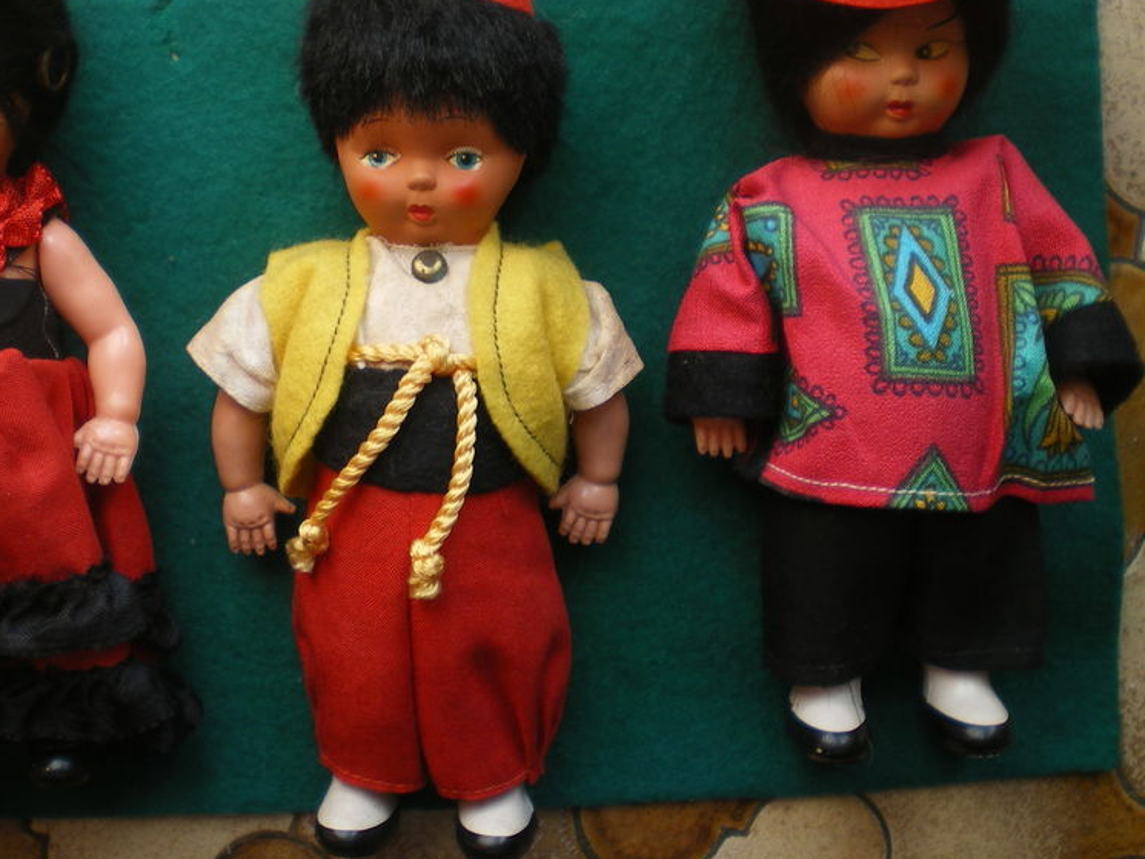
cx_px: 444
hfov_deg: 37.3
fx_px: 1687
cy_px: 361
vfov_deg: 28.5
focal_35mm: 51
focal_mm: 6.3
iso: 64
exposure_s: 1/50
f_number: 3.1
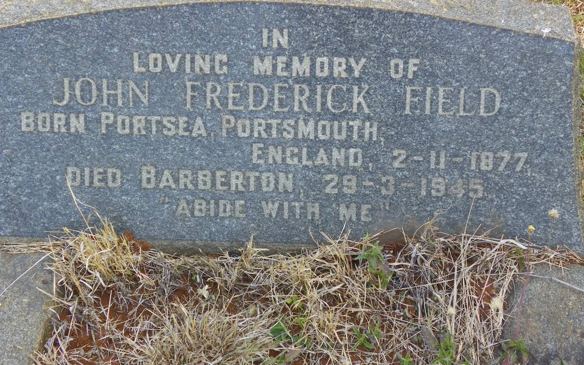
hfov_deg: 30.2
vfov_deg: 19.1
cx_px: 292
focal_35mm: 68
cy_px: 174
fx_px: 1082
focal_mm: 11.4
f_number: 3.5
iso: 64
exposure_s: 1/40
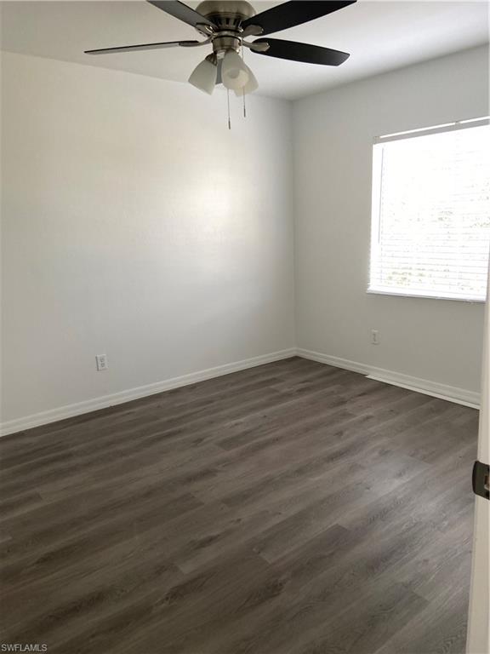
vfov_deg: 67.3
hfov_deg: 53.1
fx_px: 491
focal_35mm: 26
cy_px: 327
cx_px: 245
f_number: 1.8
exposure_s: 1/60
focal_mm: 4.25
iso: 100
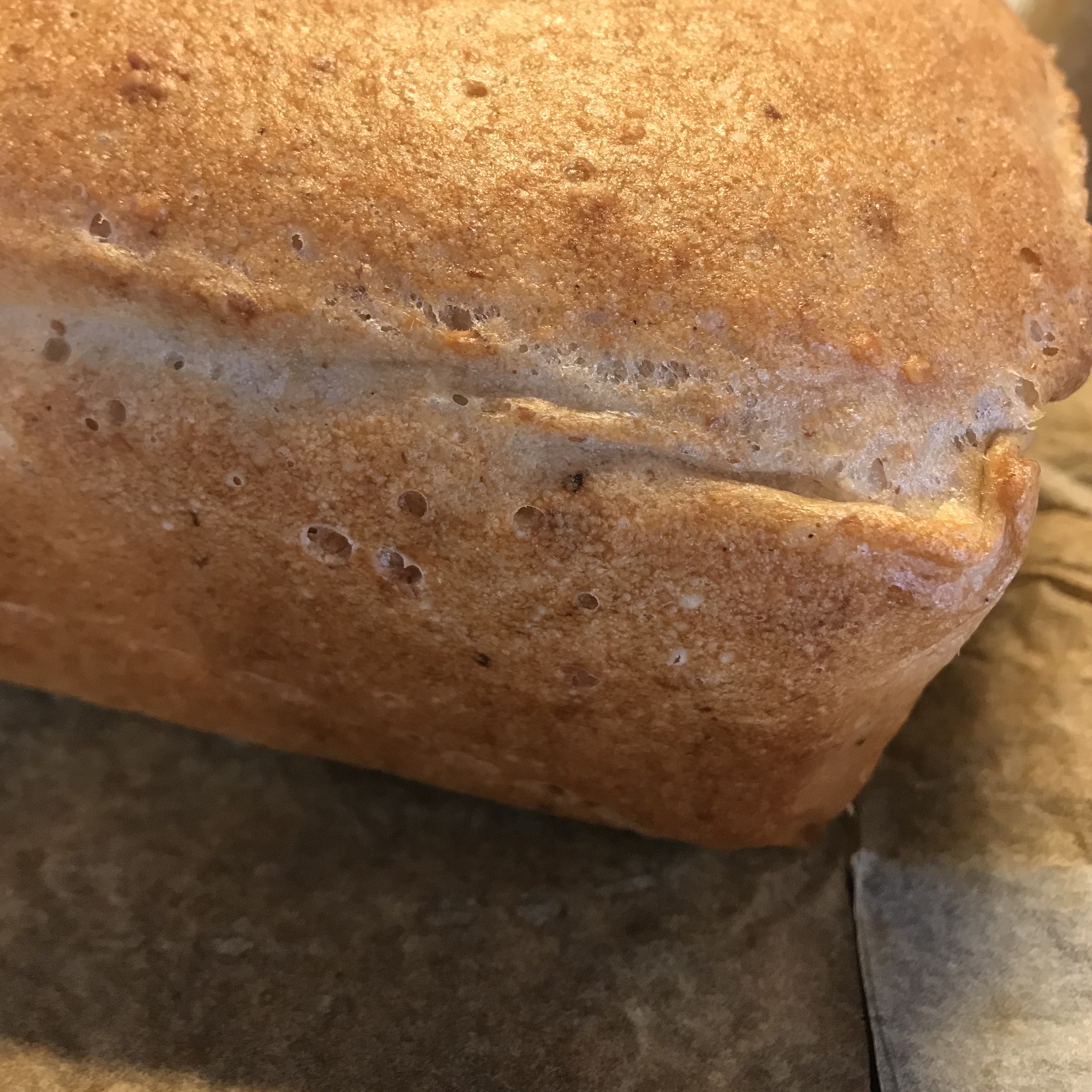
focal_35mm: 34
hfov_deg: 48.4
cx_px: 554
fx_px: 1213
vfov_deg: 47.9
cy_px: 388
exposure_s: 1/17
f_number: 1.8
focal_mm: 3.99
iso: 64
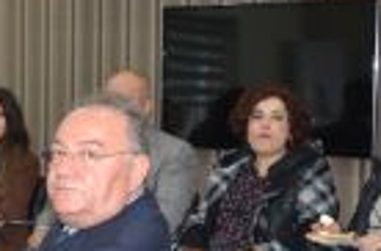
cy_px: 161
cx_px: -293
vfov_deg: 9.9
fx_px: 1447
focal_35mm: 137
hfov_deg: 13.5
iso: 800
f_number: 4
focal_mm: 21
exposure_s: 1/60
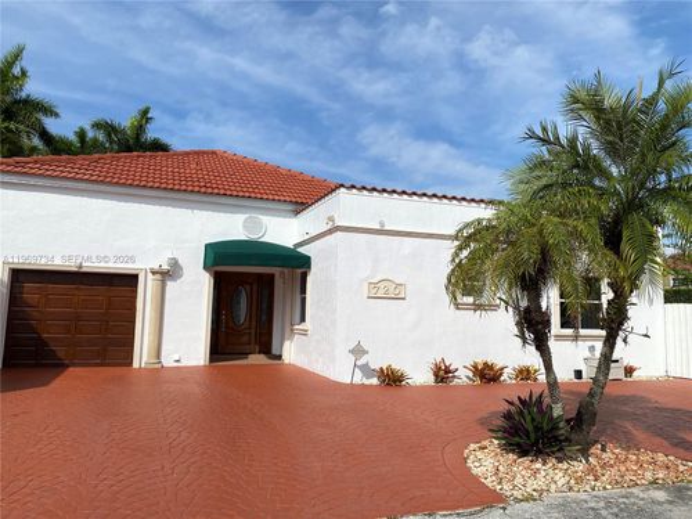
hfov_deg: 67.3
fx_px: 520
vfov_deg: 53.1
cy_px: 260
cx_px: 346
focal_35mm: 26
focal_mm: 4.25
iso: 32
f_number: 1.8
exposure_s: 1/7194
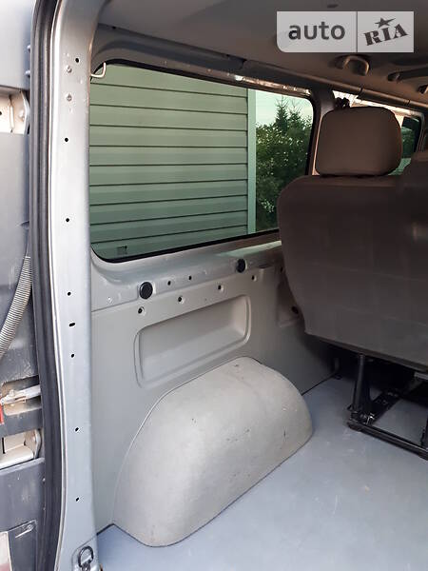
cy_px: 286
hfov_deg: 51.4
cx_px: 214
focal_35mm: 27
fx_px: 445
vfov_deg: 65.3
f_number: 1.9
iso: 200
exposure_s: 1/33
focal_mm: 3.6
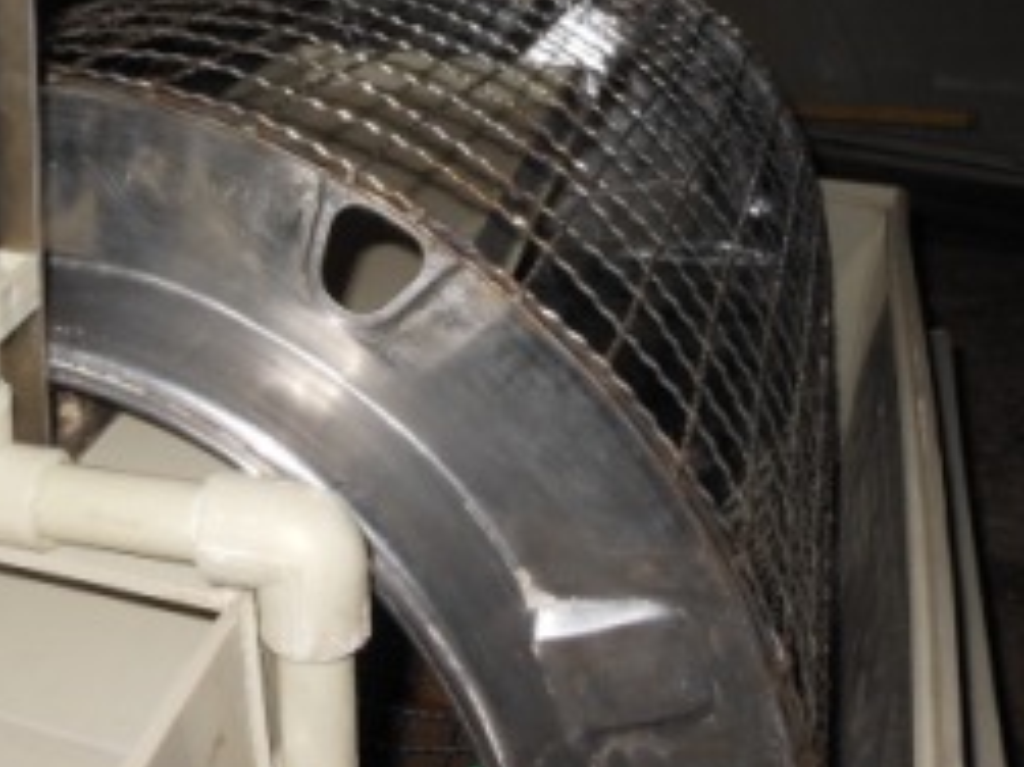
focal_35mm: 50
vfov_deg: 28.4
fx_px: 1478
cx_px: 257
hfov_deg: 37.3
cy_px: 139
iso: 80
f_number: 3.7
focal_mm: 5
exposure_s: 1/25
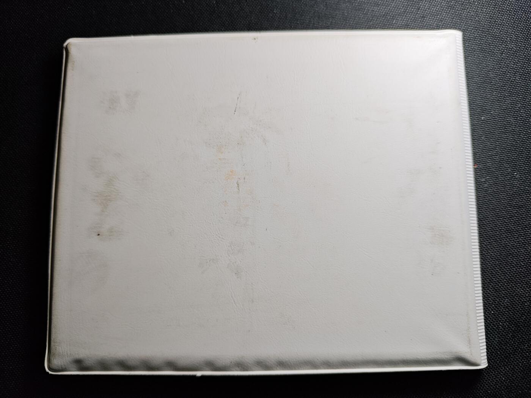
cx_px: 266
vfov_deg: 56.8
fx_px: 368
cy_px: 199
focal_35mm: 24
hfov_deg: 71.6
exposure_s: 1/109
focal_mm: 5.84
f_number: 1.6
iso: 50
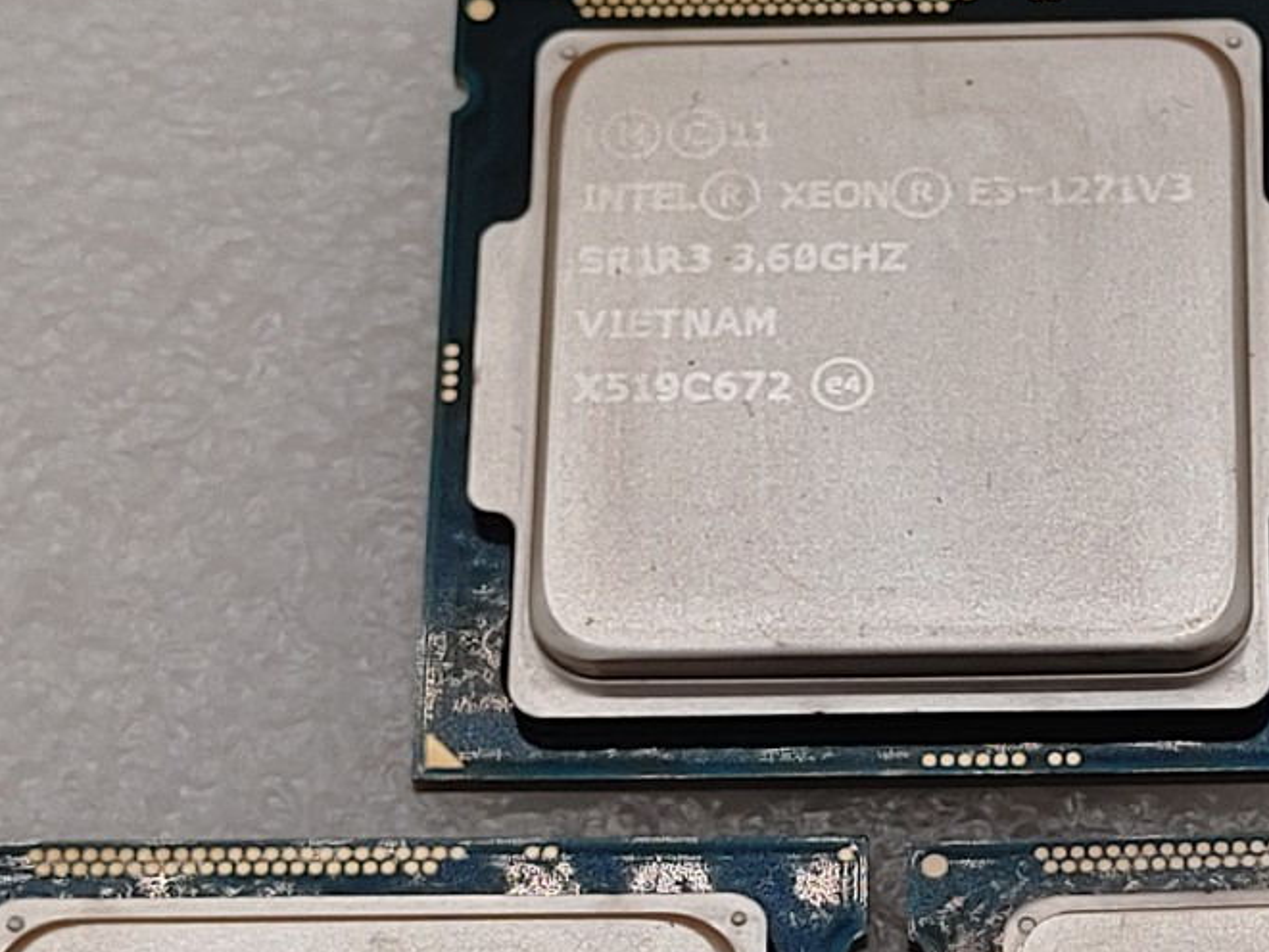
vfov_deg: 10.9
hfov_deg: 14.5
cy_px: 889
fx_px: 4950
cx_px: 979
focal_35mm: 135
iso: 50
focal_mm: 4.36
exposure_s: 1/370
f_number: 1.8
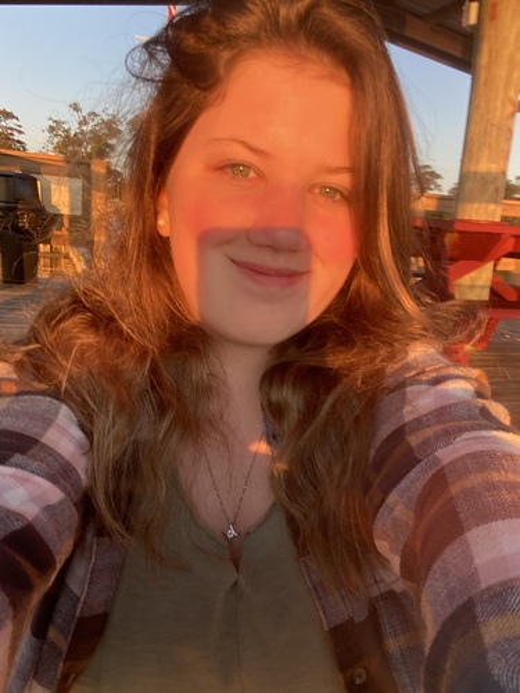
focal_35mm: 30
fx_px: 601
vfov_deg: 60.0
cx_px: 260
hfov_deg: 46.8
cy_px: 346
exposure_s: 1/122
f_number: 2.2
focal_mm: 2.71
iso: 25
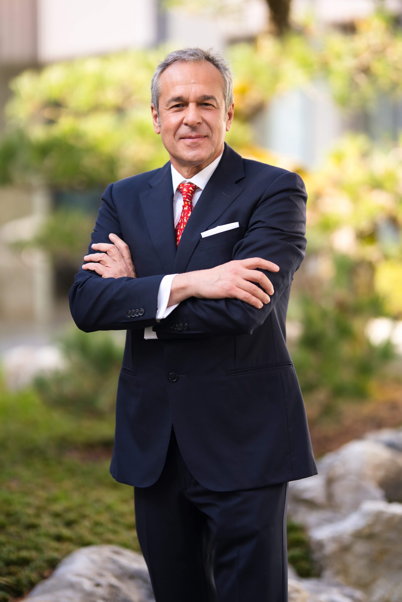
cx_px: 201
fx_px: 1758
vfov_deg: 19.5
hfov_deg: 13.0
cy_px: 301
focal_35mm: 105
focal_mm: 105
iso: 200
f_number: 1.6
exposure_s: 1/1250
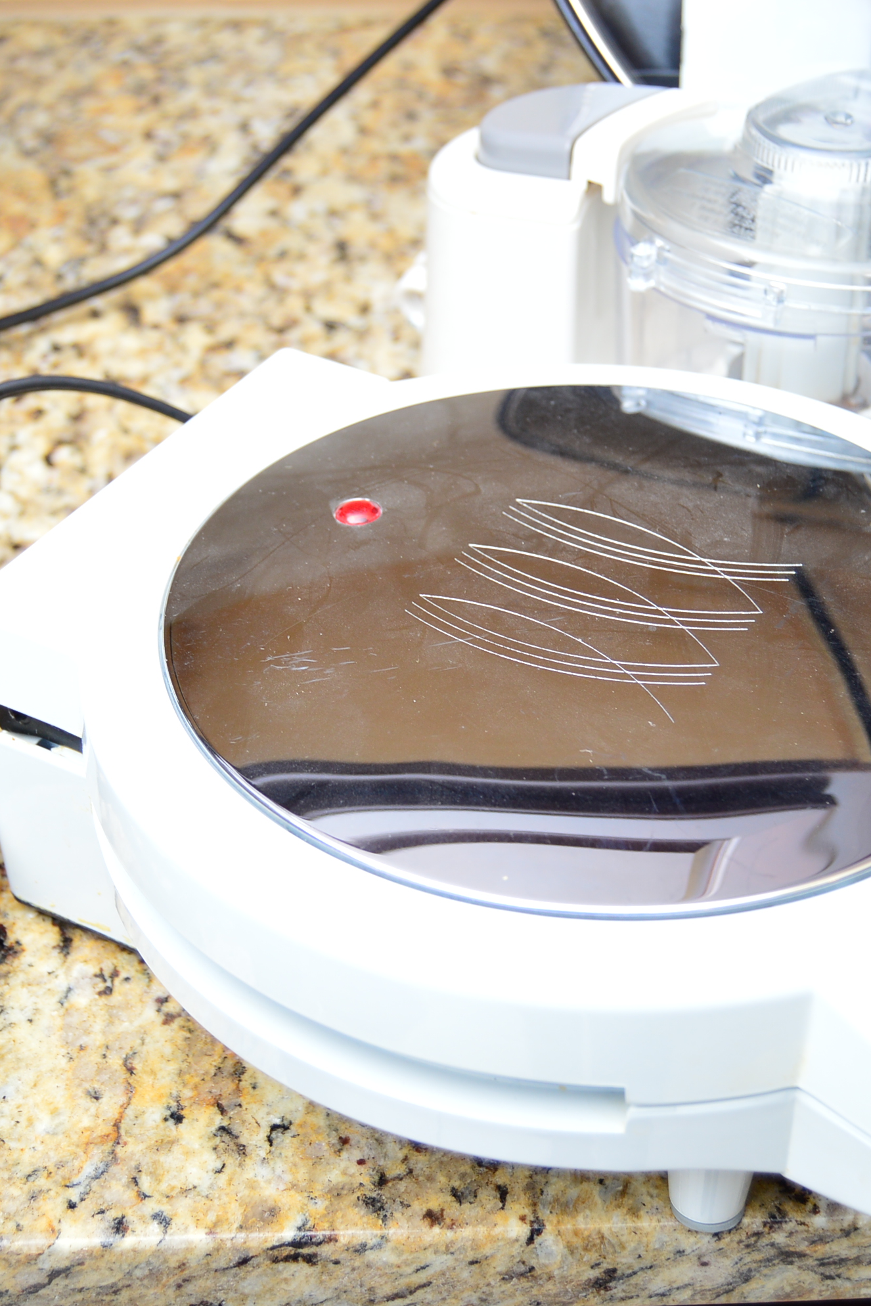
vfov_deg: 29.7
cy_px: 651
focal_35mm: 68
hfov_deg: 20.0
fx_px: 2468
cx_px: 450
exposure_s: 1/200
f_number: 4.2
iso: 200
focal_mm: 30
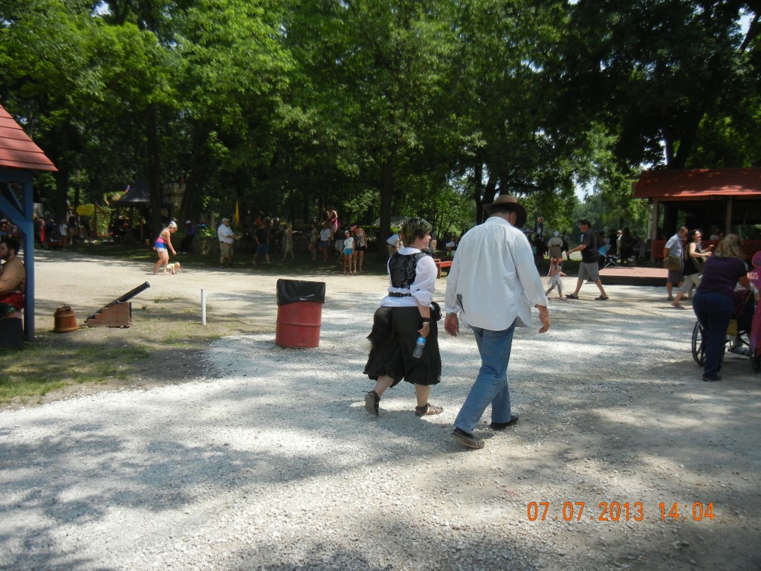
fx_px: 660
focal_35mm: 30
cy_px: 286
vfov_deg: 46.8
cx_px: 380
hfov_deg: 60.0
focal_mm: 5.4
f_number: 7
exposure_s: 1/283
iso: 160
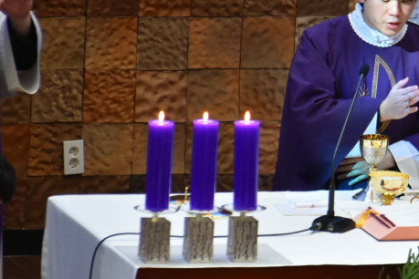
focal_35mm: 556
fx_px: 6471
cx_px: 403
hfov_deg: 3.7
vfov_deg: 2.5
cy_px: 91
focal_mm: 170
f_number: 5
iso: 1250
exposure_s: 1/125
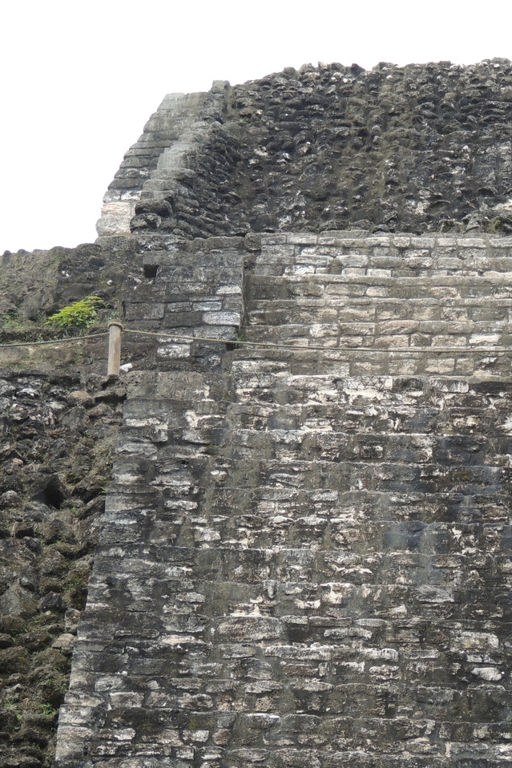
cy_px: 384
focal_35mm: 278
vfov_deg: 7.4
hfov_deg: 4.9
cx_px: 508
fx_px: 5928
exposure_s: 1/500
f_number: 4.6
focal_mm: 35.6
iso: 280
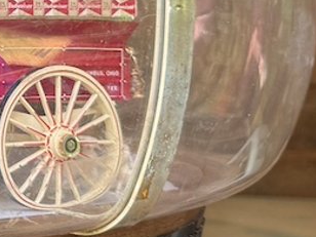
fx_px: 1077
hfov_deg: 14.7
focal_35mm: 118
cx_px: -241
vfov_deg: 12.1
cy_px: -86
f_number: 1.78
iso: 100
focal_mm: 6.76
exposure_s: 1/121
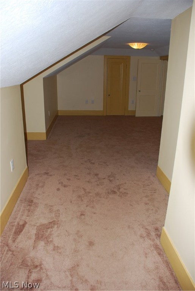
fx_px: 218
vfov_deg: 67.3
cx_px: 98
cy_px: 146
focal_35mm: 27
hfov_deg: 48.1
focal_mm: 18
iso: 200
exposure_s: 1/60
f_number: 3.5
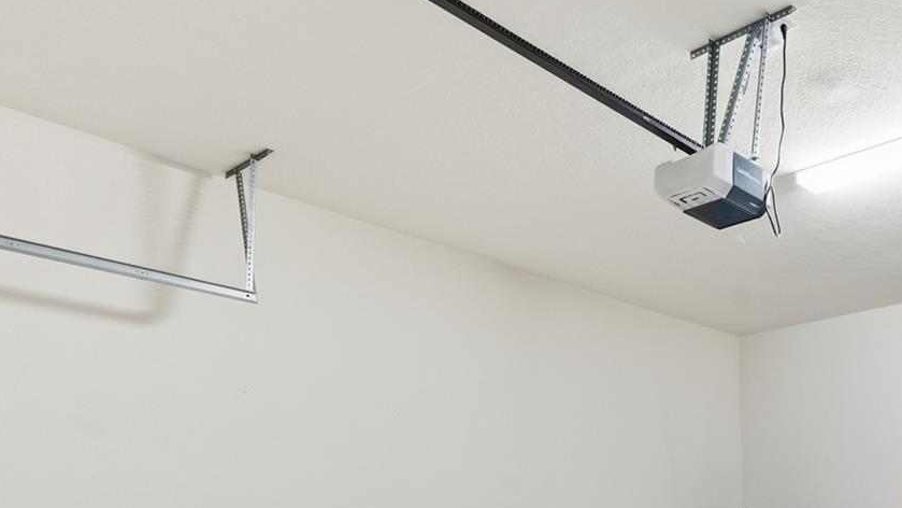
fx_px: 765
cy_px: 546
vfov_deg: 32.6
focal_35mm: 32
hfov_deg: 53.7
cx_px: 805
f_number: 9
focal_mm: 16
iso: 320
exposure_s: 1/8
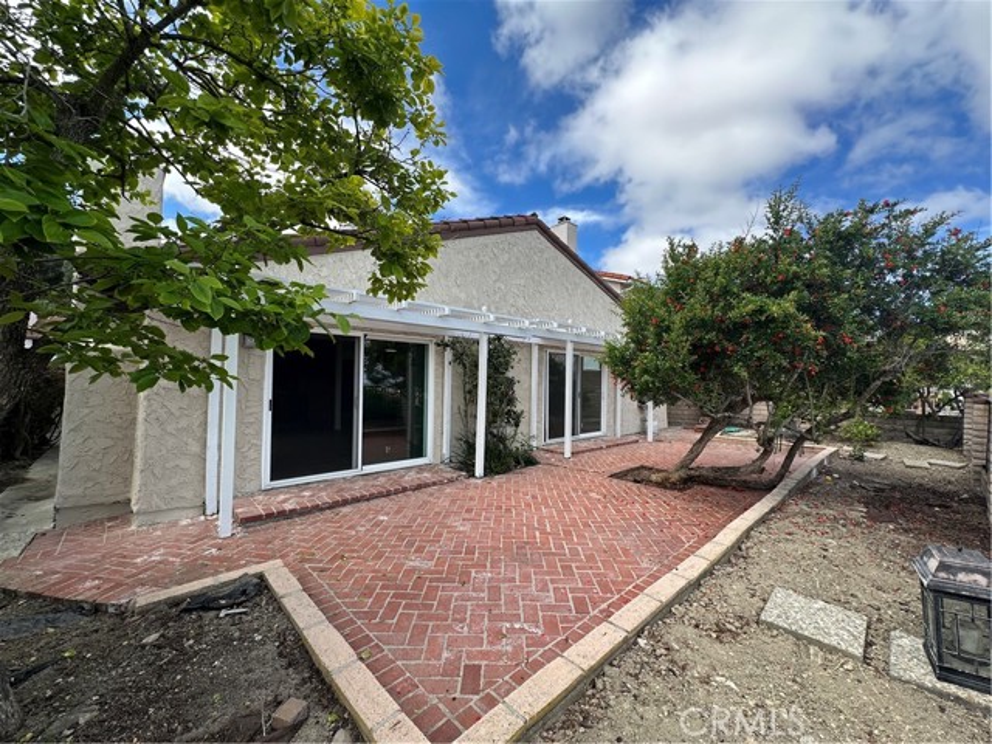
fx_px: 401
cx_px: 496
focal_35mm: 14
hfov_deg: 102.1
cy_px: 372
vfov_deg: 85.7
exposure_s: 1/785
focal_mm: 2.22
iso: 40
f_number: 2.2
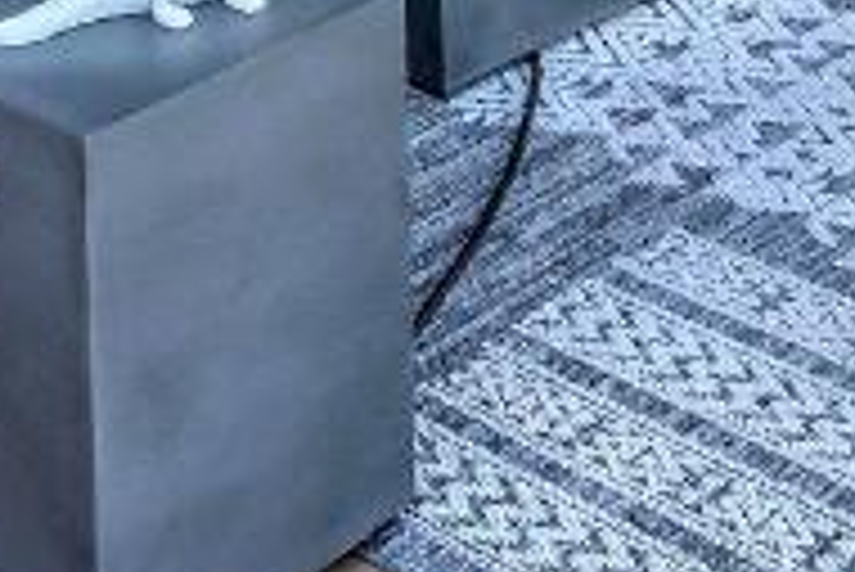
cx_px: 475
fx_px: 2163
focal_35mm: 91
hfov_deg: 22.4
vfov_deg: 11.8
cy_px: -874
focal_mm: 10
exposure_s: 1/320
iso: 1000
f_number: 8
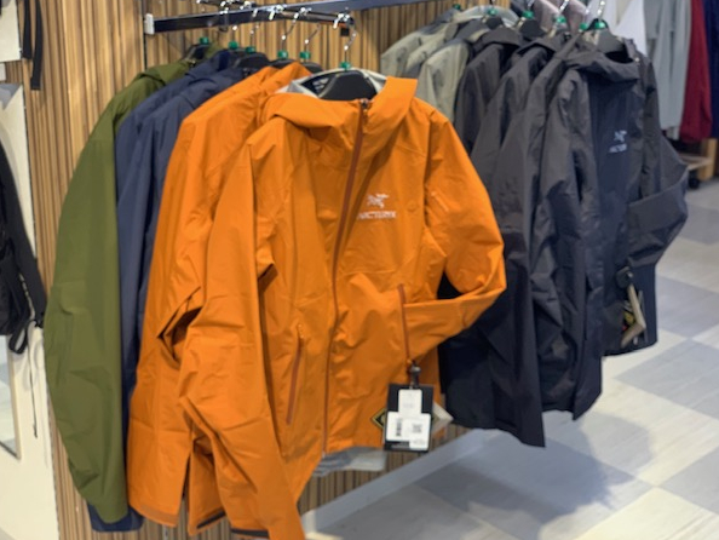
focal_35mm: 56
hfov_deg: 34.3
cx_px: 344
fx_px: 1164
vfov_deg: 26.1
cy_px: 253
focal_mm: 6
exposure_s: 1/60
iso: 200
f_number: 2.4
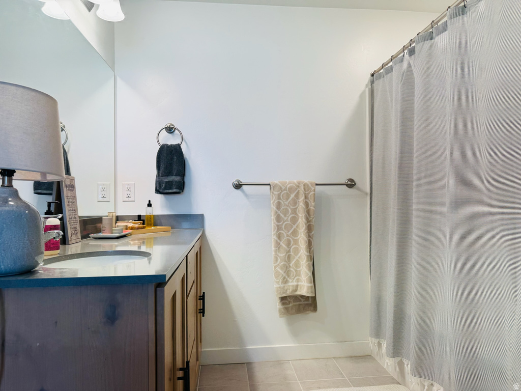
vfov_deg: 56.8
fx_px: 361
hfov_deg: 71.6
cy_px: 196
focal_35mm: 24
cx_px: 260
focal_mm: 6.76
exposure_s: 1/120
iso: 64
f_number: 1.78
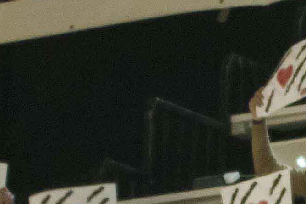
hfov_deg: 3.1
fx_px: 5723
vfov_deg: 2.0
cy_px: 266
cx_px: 382
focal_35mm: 674
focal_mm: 70
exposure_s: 1/125
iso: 1250
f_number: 2.8
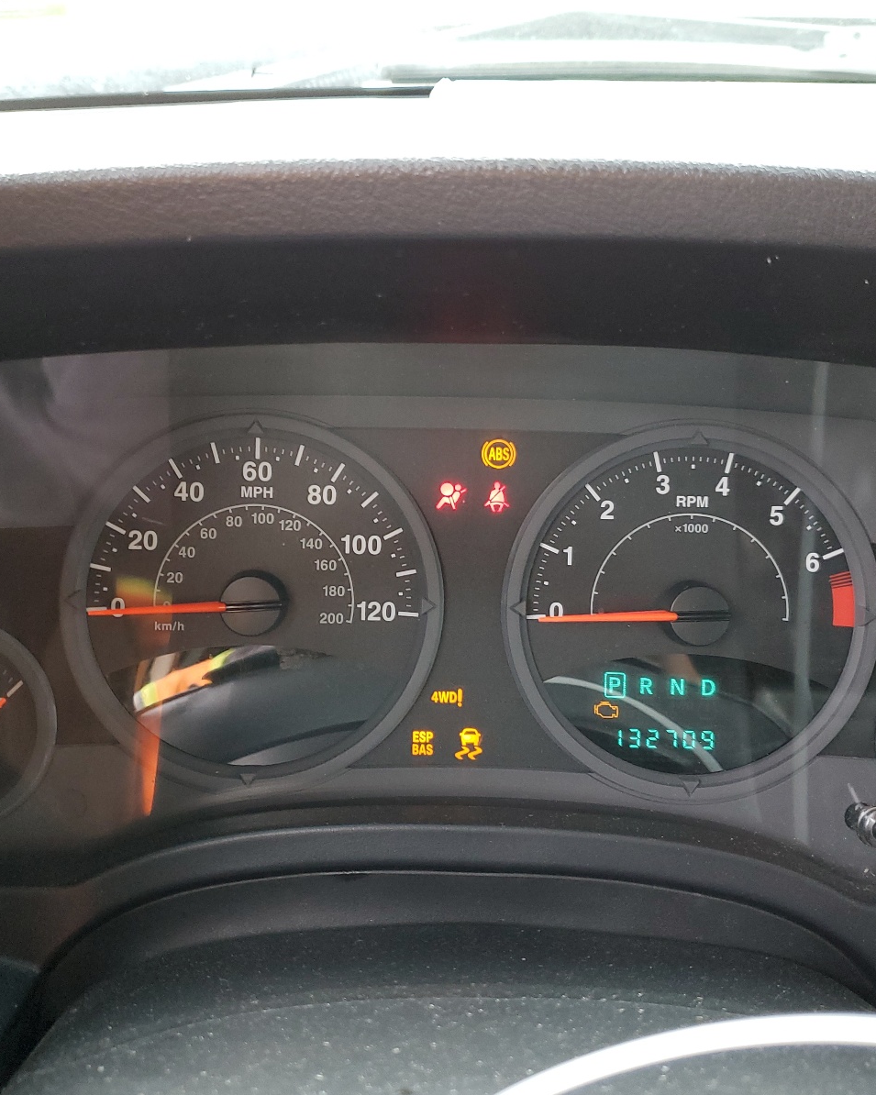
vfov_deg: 52.8
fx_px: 1102
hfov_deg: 43.4
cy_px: 547
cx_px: 442
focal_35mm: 34
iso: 104
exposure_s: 1/60.2
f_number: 1.5
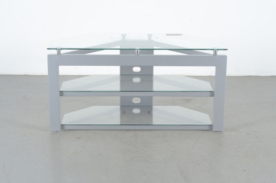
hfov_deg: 27.0
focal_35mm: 75
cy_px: 92
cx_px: 138
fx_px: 574
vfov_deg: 18.1
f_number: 5.6
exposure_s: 1/125
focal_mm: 50
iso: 100
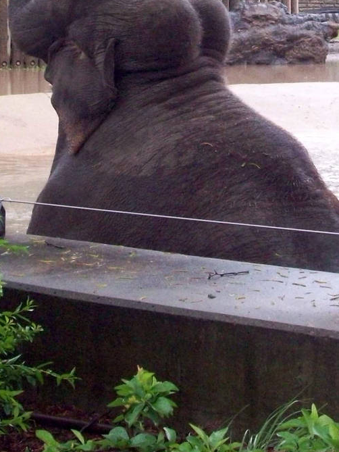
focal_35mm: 110
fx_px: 1436
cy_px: -14
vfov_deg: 17.4
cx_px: 158
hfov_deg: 13.5
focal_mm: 7.6
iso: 233
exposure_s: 1/144
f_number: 3.1
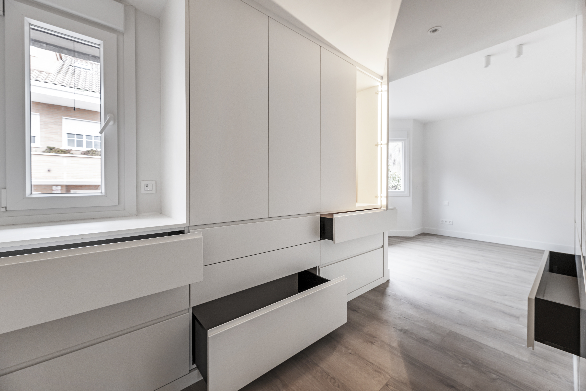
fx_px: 228
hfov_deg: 104.3
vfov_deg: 81.2
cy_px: 196
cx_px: 293
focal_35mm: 14
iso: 100
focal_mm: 14
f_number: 8
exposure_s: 1/2.5
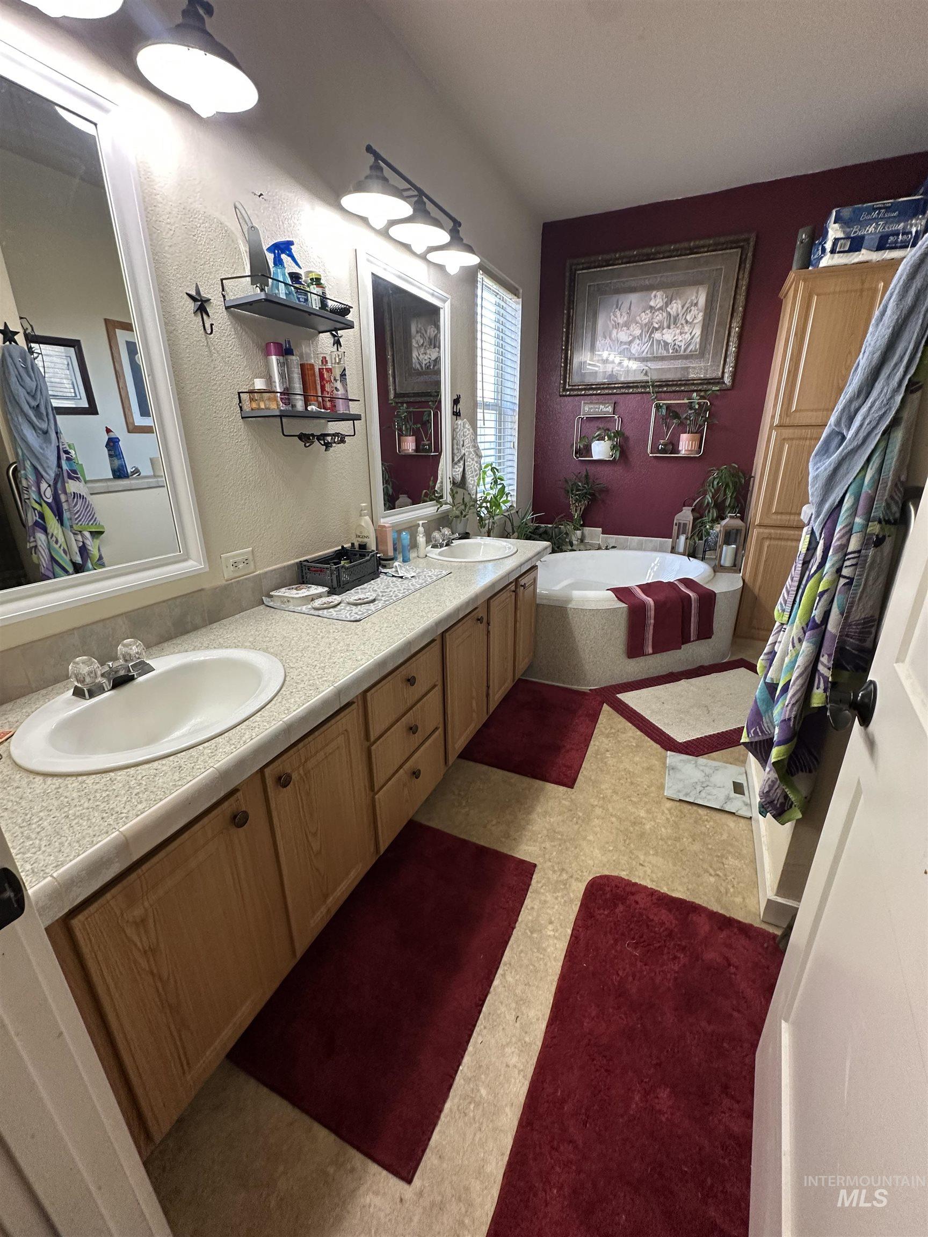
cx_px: 464
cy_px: 618
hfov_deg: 85.7
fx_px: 500
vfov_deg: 102.1
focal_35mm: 14
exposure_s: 1/60
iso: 200
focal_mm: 2.22
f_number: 2.2
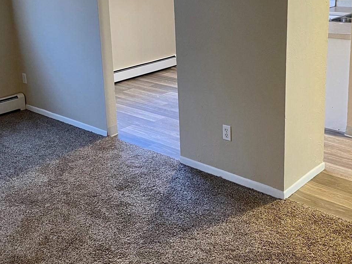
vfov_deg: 32.3
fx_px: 447
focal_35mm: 44
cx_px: 190
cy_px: 69
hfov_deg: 42.9
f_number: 1.6
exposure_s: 1/60
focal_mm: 4.2
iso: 400
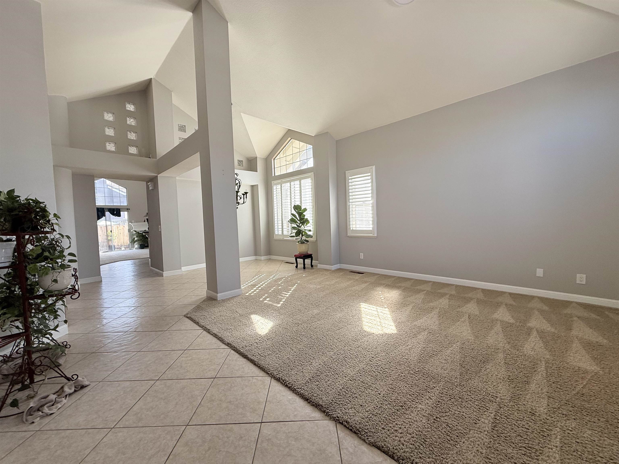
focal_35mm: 14
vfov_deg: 85.7
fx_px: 250
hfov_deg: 102.1
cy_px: 232
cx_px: 310
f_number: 2.2
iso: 64
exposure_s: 1/108
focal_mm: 2.22
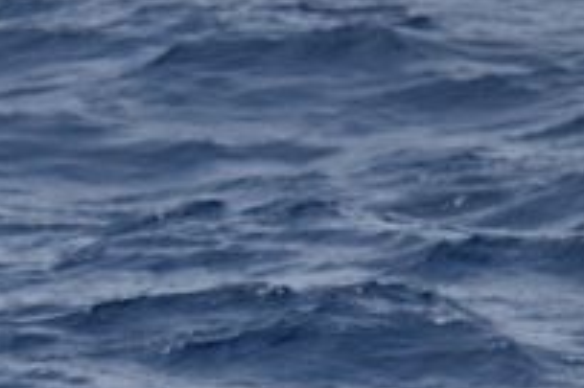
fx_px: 26842
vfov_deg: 0.8
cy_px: 752
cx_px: 170
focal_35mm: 1656
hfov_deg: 1.2
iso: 900
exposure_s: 1/8000
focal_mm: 420
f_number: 6
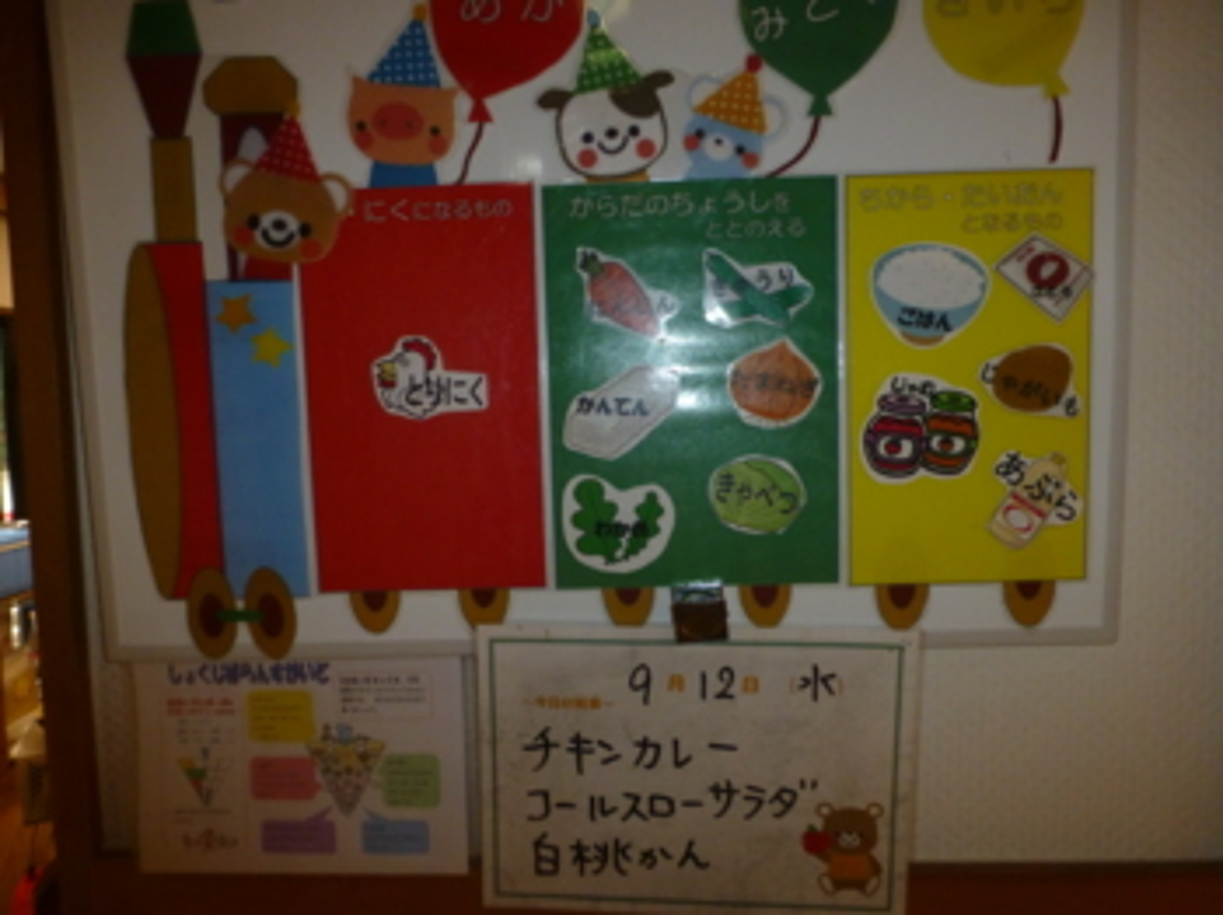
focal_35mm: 24
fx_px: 847
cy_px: 458
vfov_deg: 56.8
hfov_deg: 71.6
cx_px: 612
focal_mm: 4.3
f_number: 3.3
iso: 320
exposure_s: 1/60
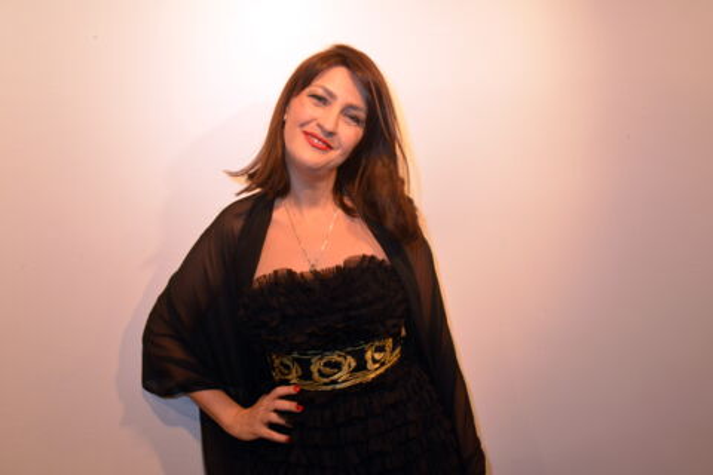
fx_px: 673
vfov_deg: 38.9
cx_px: 356
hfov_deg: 55.8
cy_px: 238
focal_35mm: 34
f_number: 13
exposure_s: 1/20
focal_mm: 34
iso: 1600
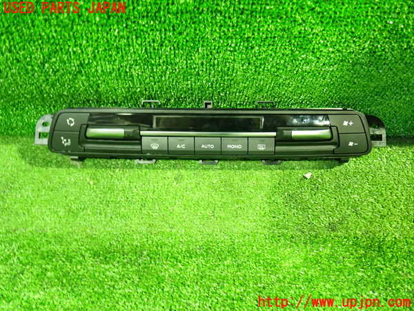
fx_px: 359
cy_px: 156
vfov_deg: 46.8
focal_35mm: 30
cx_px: 207
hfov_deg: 60.0
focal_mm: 5.4
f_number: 2.3
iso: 800
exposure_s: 1/13
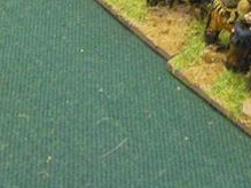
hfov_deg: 14.2
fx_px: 957
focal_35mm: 132
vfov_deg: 10.7
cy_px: -124
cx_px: 354
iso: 800
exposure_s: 1/20
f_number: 3.5
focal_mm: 6.3
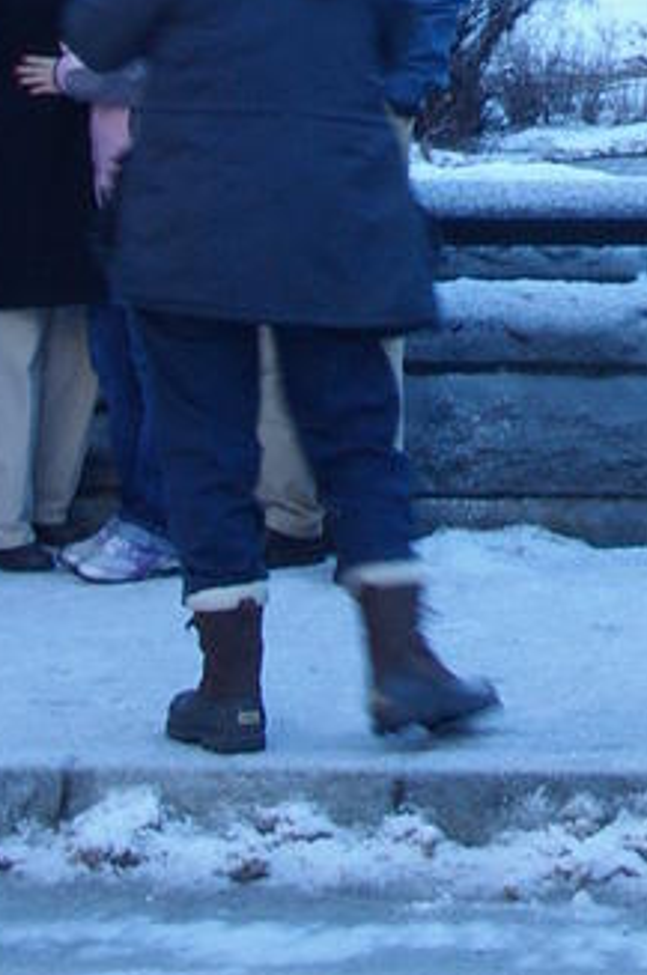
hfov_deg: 6.7
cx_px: 932
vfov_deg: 9.7
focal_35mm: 201
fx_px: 5433
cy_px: -790
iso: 400
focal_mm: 35
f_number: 22
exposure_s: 1/8
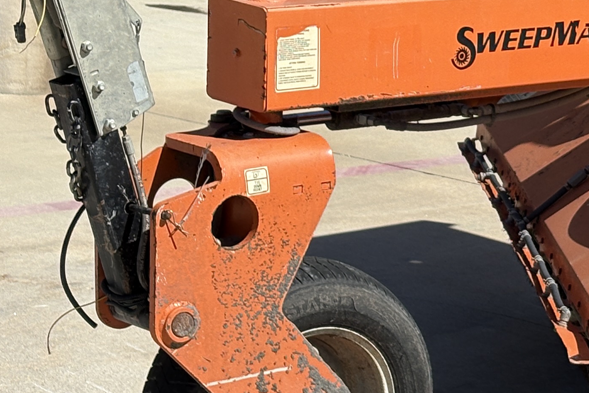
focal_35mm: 157
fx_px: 2568
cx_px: 758
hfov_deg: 12.7
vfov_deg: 8.7
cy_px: 72
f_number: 1.6
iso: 40
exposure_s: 1/4630
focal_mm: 5.96
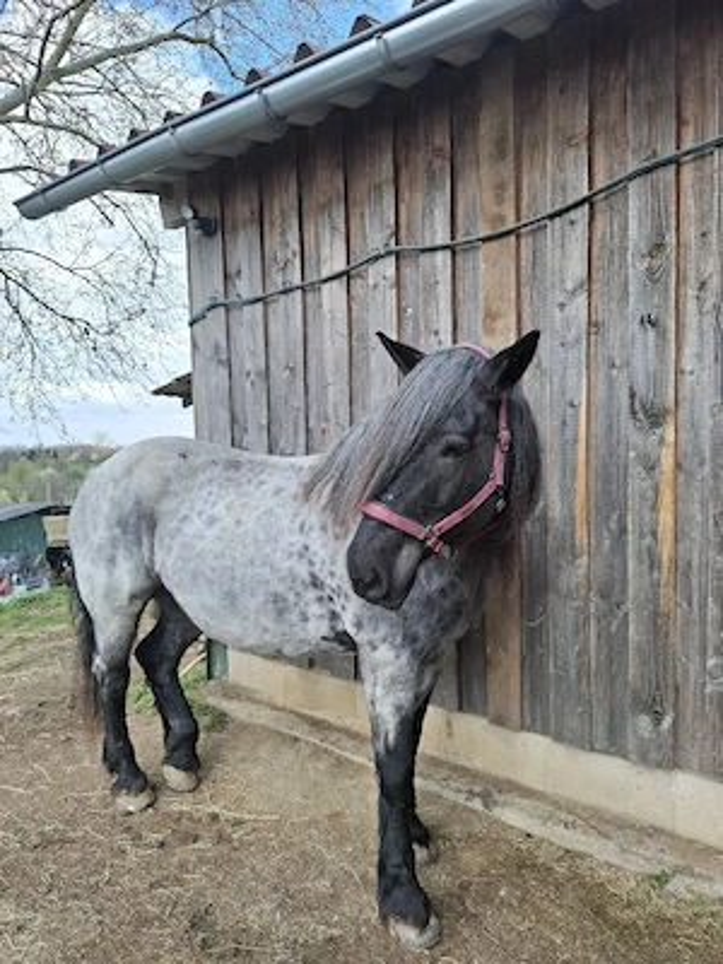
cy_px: 482
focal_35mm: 23
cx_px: 362
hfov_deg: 58.9
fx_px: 641
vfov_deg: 73.9
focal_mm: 5.54
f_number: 1.8
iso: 50
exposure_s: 1/769
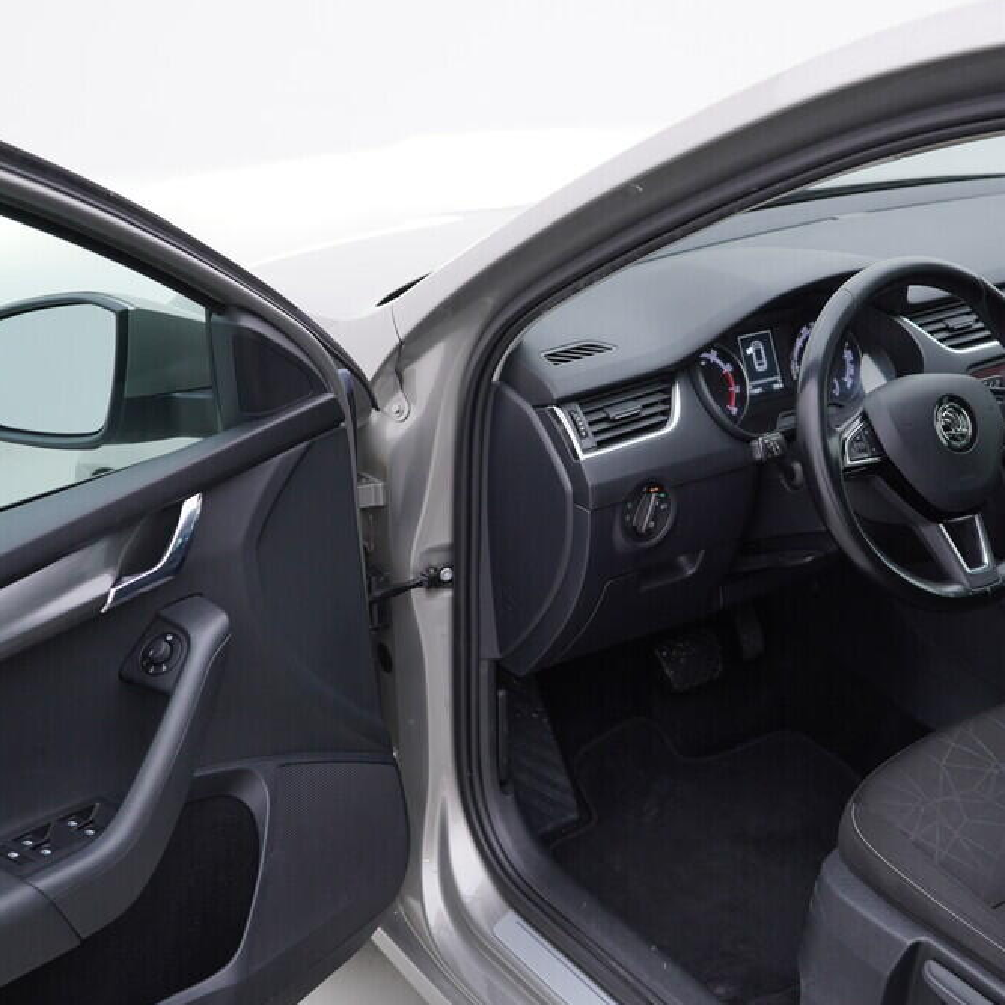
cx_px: 646
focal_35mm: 47
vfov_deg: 36.1
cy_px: 498
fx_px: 1544
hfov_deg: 35.8
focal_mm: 24
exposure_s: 1/60
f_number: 3.5
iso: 125
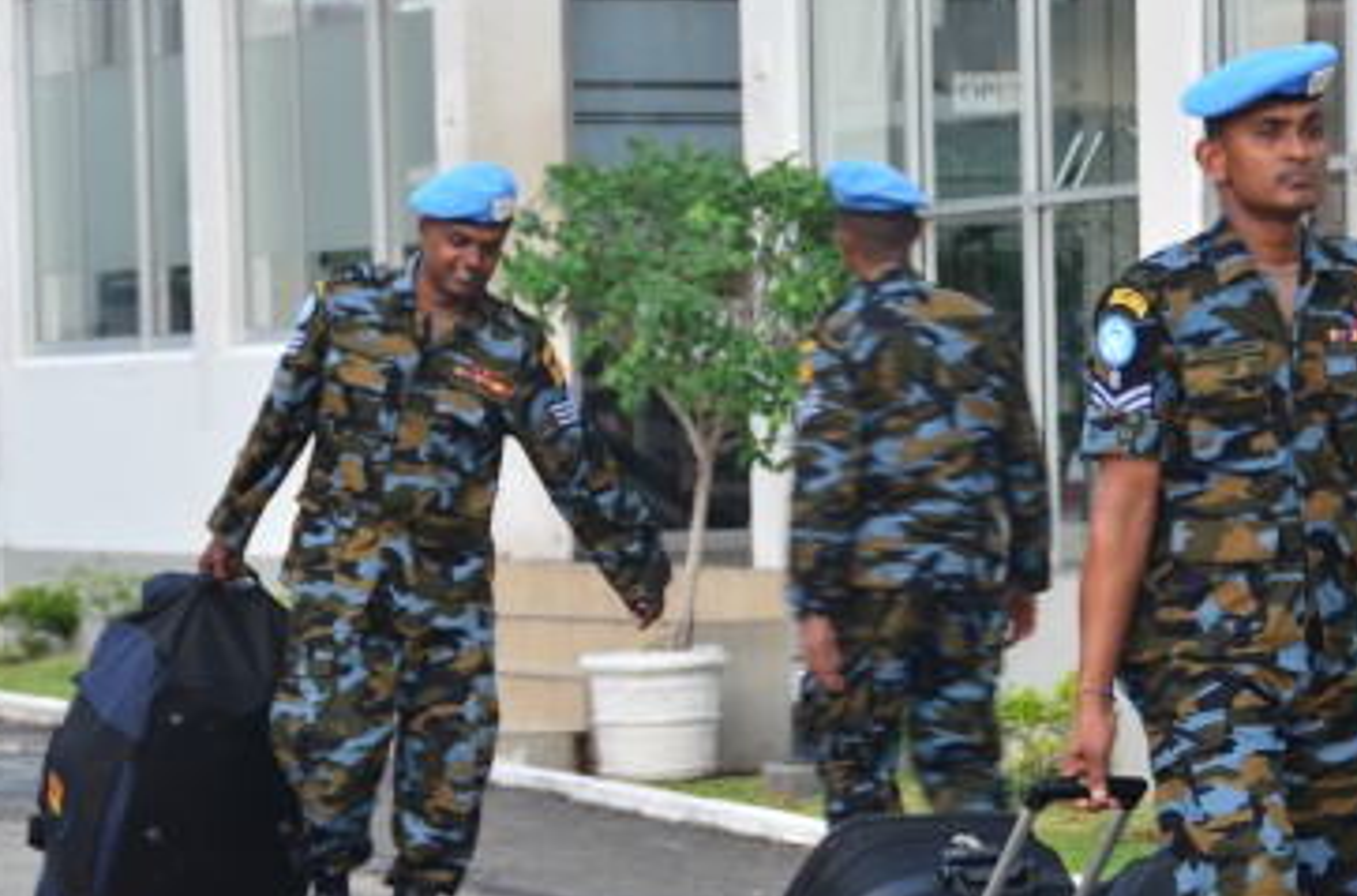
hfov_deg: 10.4
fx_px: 7478
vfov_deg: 6.9
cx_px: 858
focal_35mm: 199
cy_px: 605
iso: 400
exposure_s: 1/60
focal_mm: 80
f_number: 5
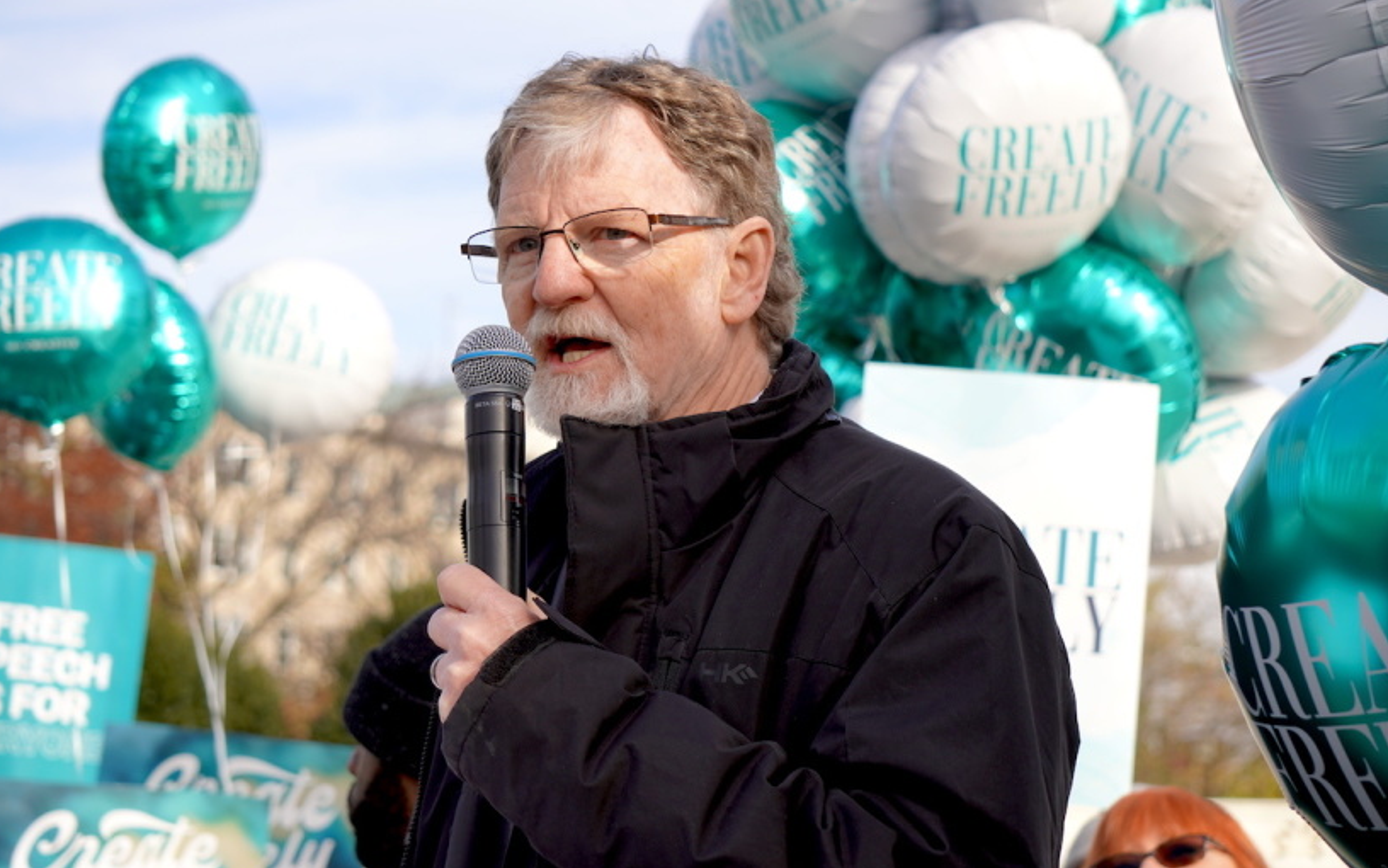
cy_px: 461
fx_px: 3311
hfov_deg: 23.7
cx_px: 701
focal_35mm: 88
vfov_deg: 14.9
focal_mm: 55
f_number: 5
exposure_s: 1/320
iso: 100
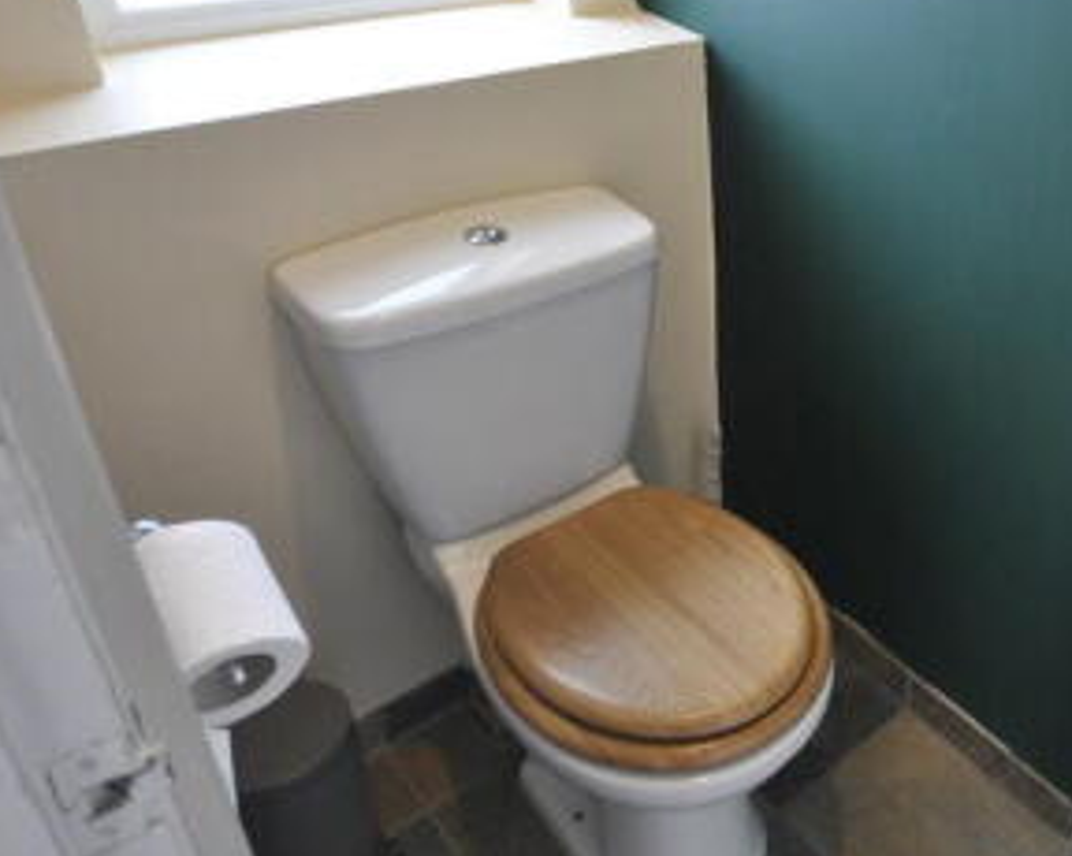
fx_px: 1015
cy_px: 281
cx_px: 999
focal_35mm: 32
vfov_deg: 45.0
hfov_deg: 48.7
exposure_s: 1/20
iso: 400
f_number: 4
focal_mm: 10
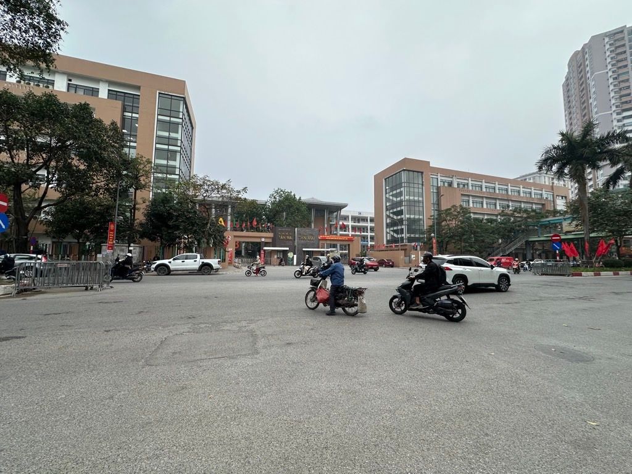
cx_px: 316
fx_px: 256
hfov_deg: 102.1
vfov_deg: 85.7
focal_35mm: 14
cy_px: 237
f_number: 2.2
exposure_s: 1/888
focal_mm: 2.22
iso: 40
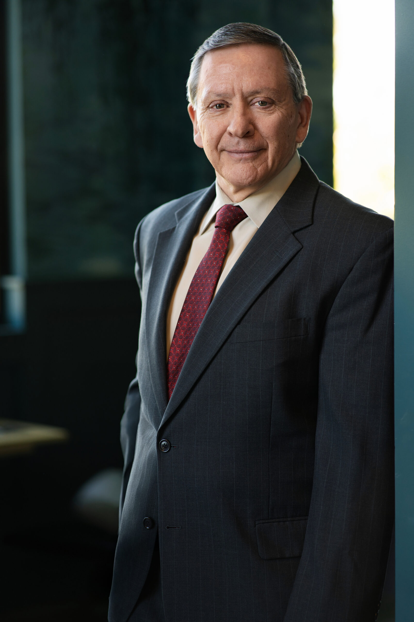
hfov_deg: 16.1
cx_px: 207
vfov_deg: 23.9
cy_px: 311
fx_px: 1466
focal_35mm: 85
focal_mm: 85
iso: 320
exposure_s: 1/125
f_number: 2.8
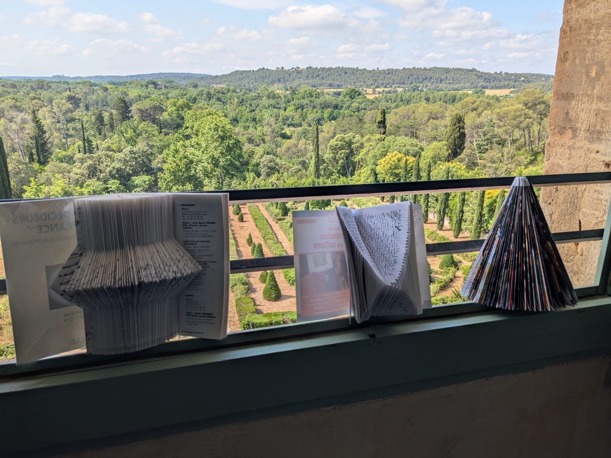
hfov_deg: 65.3
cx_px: 306
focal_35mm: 27
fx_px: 477
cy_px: 229
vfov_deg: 51.4
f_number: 1.73
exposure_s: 1/1949
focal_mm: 4.38
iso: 56
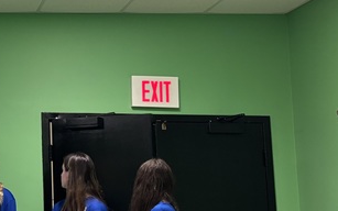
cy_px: 53
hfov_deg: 20.5
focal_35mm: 92
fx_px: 848
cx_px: -105
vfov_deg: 14.2
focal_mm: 5.96
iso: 160
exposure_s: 1/60
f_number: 1.6
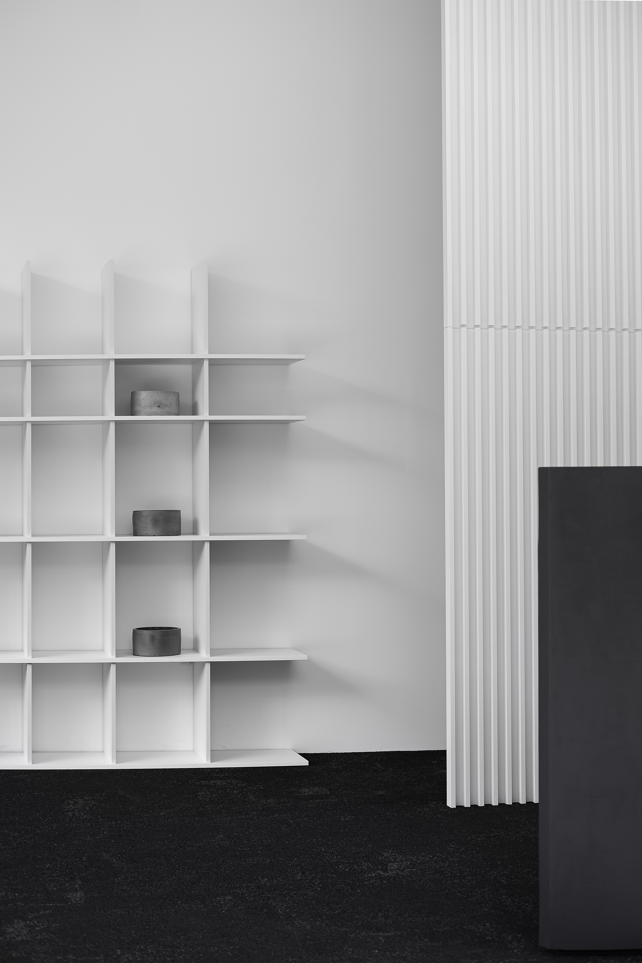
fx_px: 1418
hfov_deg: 25.5
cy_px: 482
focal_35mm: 53
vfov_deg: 37.5
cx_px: 321
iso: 200
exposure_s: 1/60
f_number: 3.6
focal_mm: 35
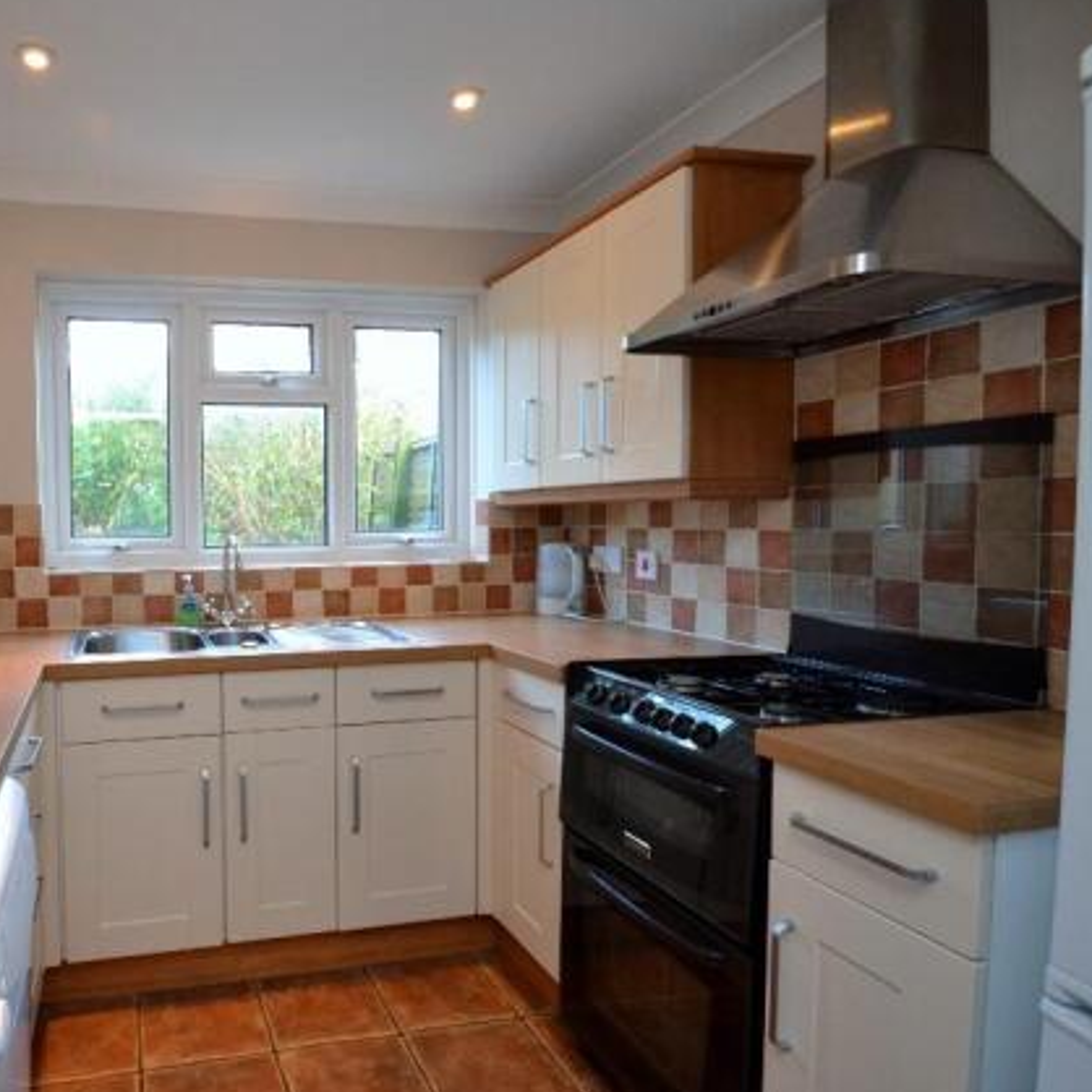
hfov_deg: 69.3
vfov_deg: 74.8
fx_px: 714
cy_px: 553
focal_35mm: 20
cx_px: 257
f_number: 4
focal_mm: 10
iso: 1000
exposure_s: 1/60
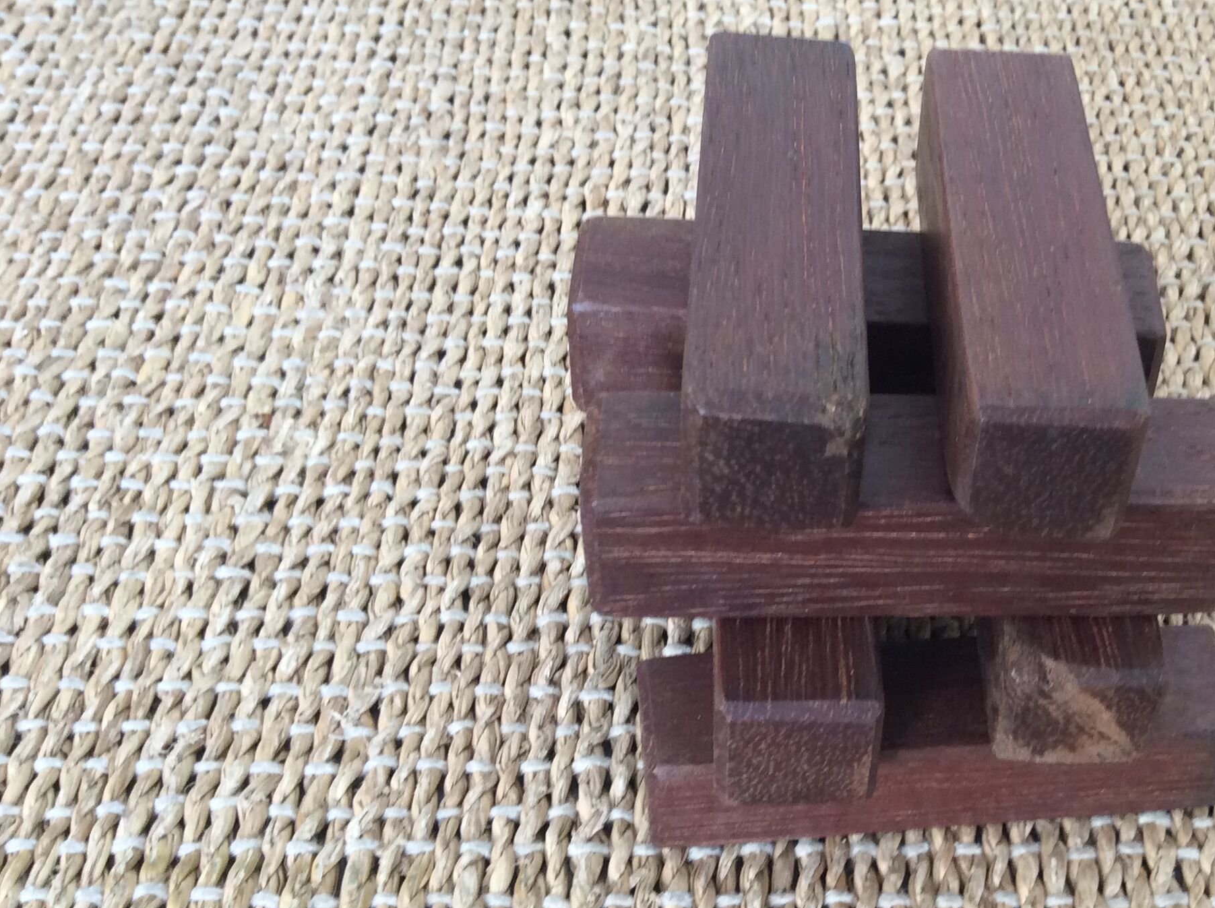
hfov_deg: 40.5
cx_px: 861
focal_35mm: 46
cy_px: 501
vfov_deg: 31.4
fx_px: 1612
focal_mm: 3.3
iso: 80
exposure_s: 1/25
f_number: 2.4
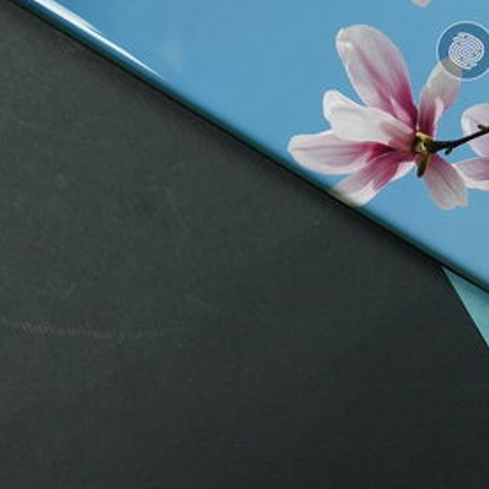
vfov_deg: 18.0
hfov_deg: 18.5
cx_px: 217
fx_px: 1502
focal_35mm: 94
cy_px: 4
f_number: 6.3
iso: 1250
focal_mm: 37
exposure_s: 1/160
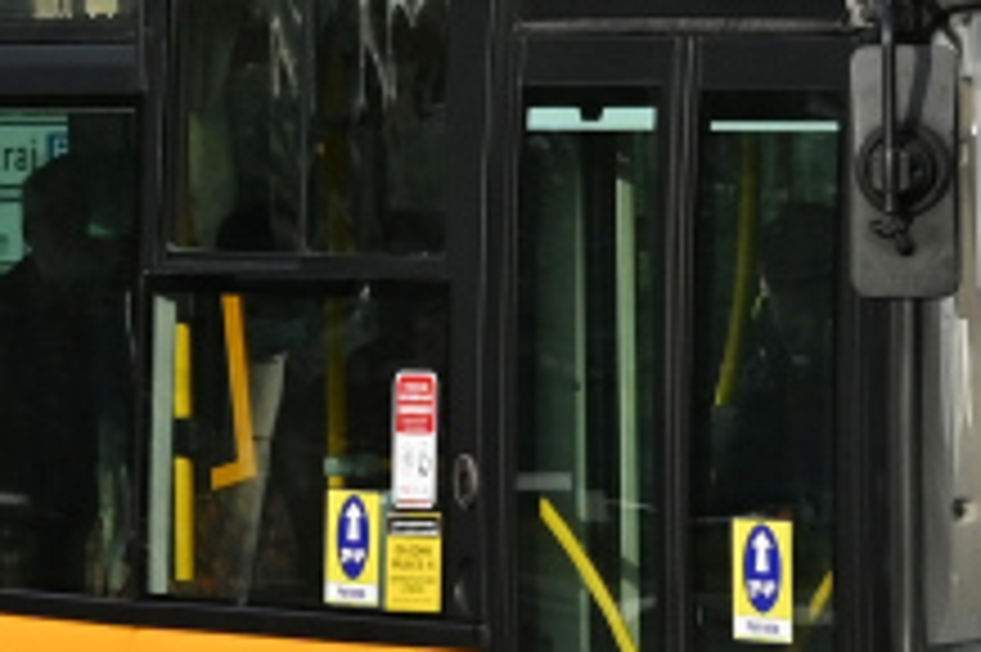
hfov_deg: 4.0
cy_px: -106
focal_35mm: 511
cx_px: 508
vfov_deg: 2.7
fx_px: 13914
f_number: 6.3
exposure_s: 1/1250
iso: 160
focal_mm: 57
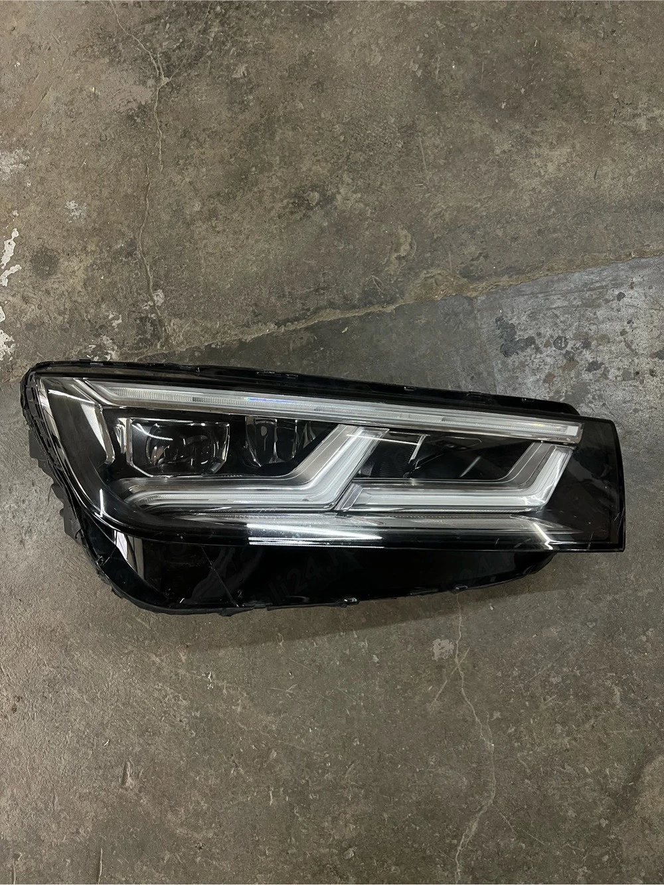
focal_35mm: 26
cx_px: 332
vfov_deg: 67.3
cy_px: 442
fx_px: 665
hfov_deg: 53.0
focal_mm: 5.7
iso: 200
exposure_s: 1/50
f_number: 1.5
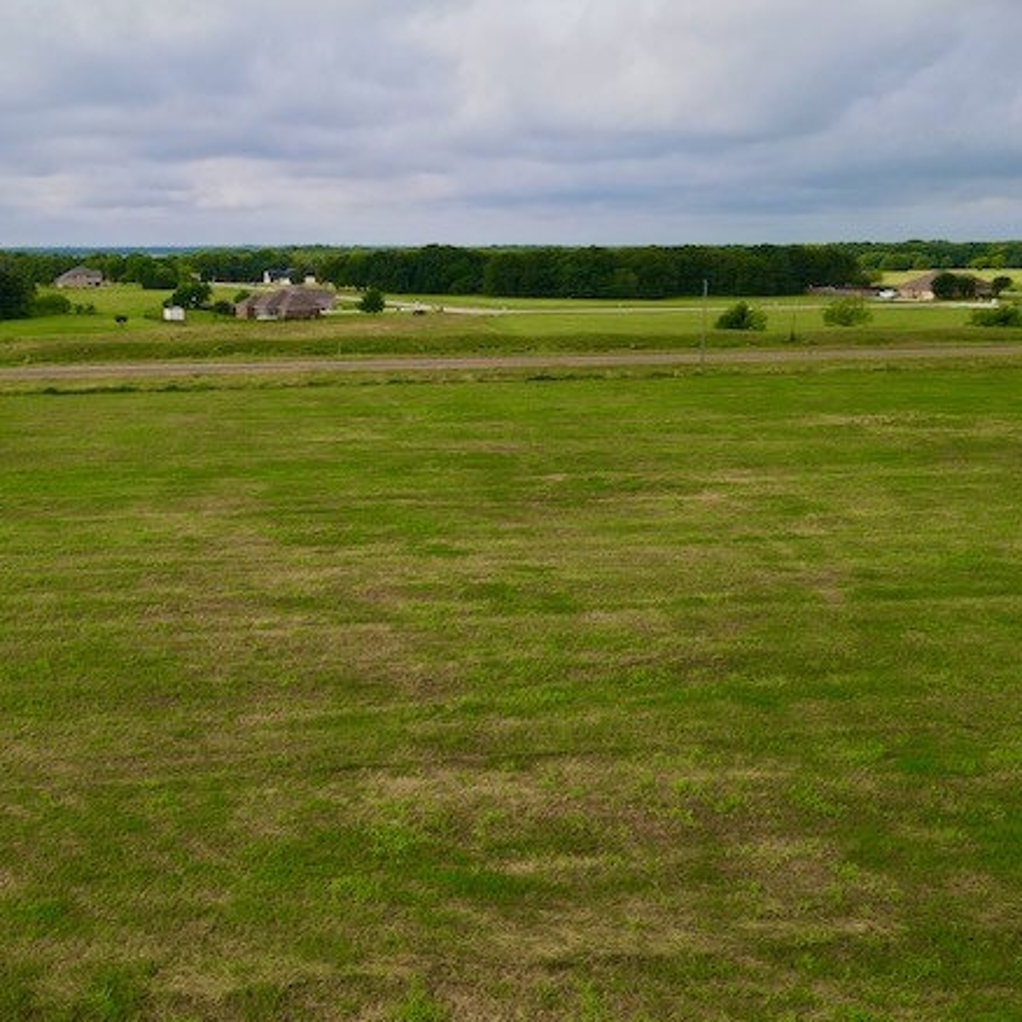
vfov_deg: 52.5
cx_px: 280
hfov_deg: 50.8
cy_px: 504
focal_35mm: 31
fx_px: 1035
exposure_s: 1/640
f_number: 2.8
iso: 100
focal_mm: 4.5
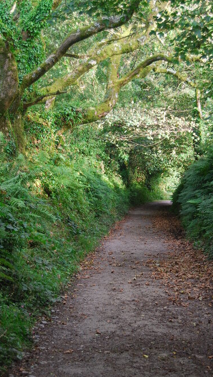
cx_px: 128
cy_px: 220
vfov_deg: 29.3
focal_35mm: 72
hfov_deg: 16.8
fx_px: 722
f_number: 5
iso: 400
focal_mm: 38
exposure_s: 1/20
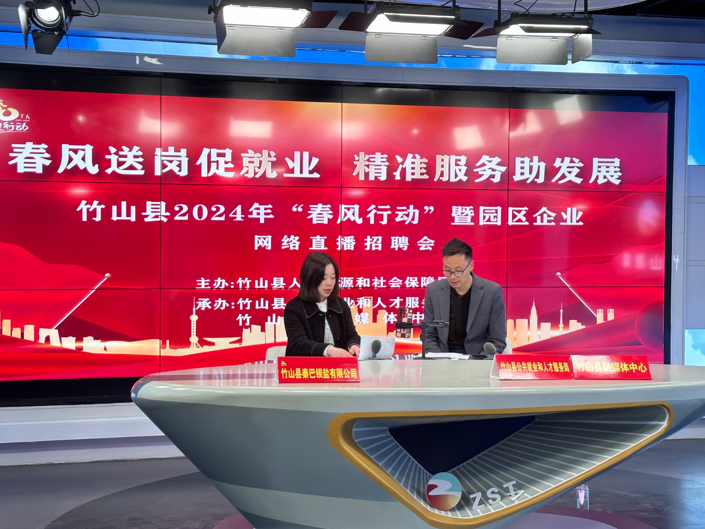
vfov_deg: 28.0
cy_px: 254
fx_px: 1059
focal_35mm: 52
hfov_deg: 36.8
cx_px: 326
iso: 80
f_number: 1.78
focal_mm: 6.86
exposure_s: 1/100
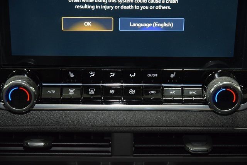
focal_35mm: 105
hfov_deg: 19.5
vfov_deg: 13.0
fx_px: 721
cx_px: 124
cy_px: 82
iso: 1800
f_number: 4.5
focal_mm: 70
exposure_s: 1/30
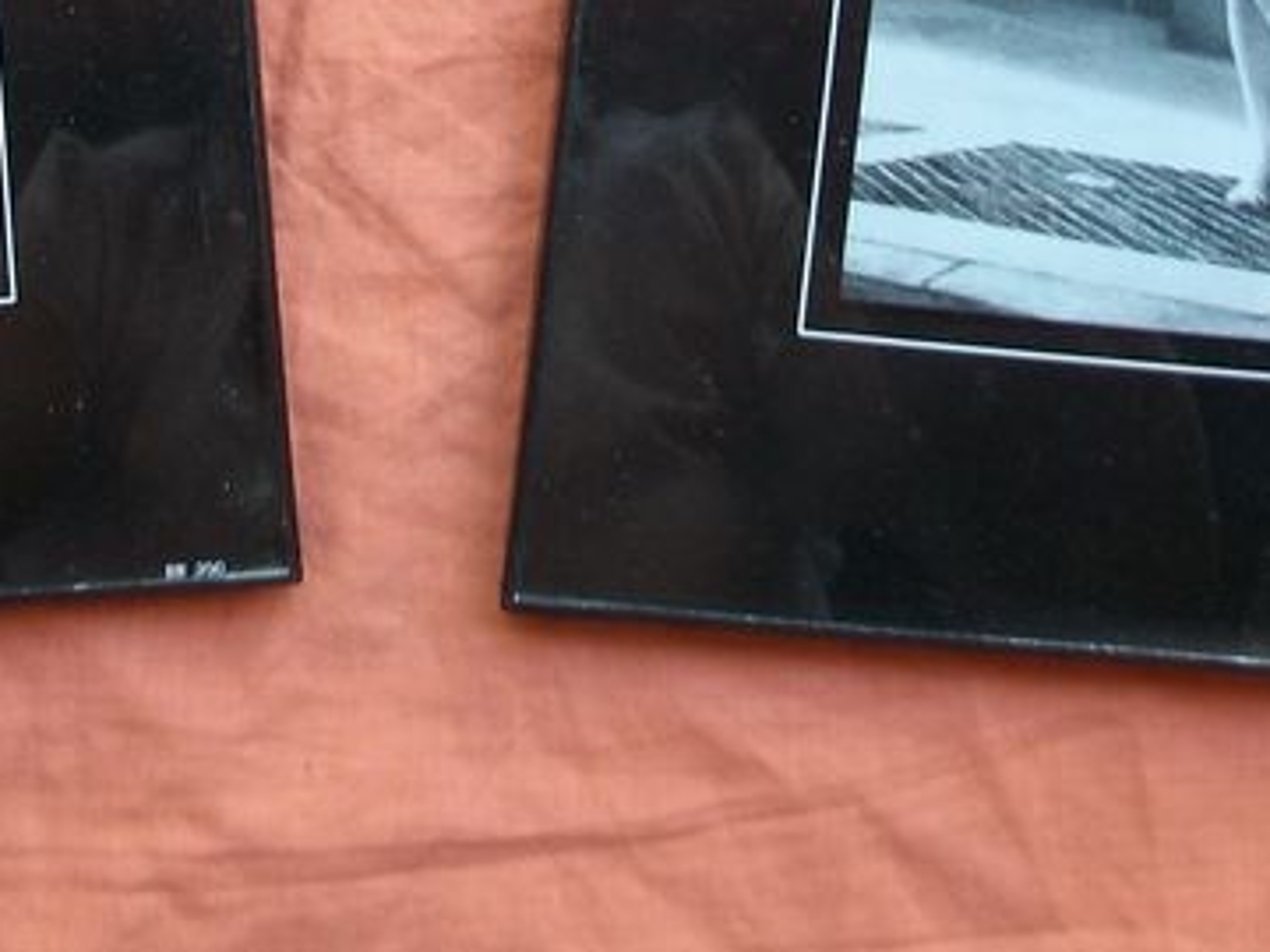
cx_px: 455
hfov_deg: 21.9
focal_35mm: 89
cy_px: -296
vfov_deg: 15.7
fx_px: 3265
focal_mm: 5.7
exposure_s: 1/40
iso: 81
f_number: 2.9
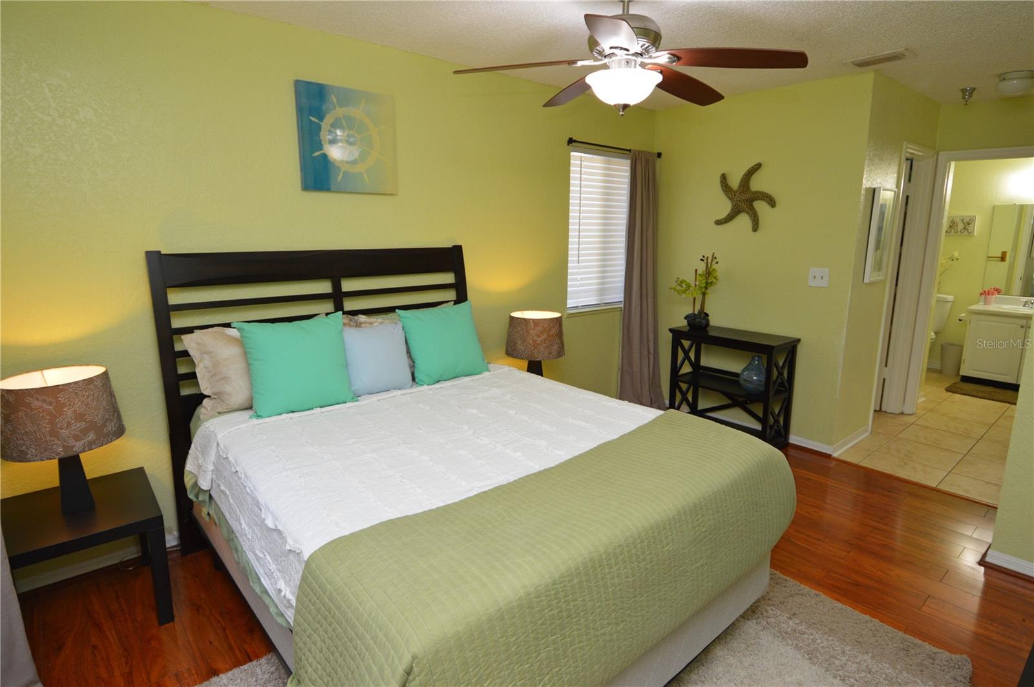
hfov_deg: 90.1
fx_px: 516
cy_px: 344
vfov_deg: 67.3
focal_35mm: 18
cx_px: 517
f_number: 4
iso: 450
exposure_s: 1/60
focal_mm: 12
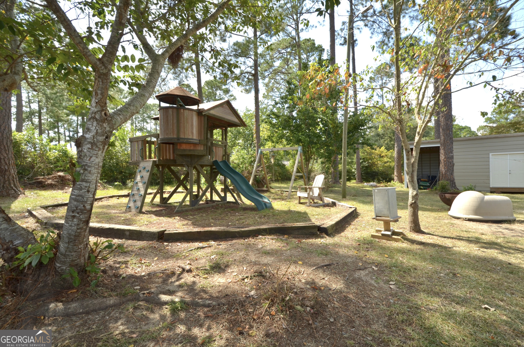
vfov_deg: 77.1
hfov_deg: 100.5
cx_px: 262
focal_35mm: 15
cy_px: 174
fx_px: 218
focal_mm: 10
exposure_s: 1/160
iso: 200
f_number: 8
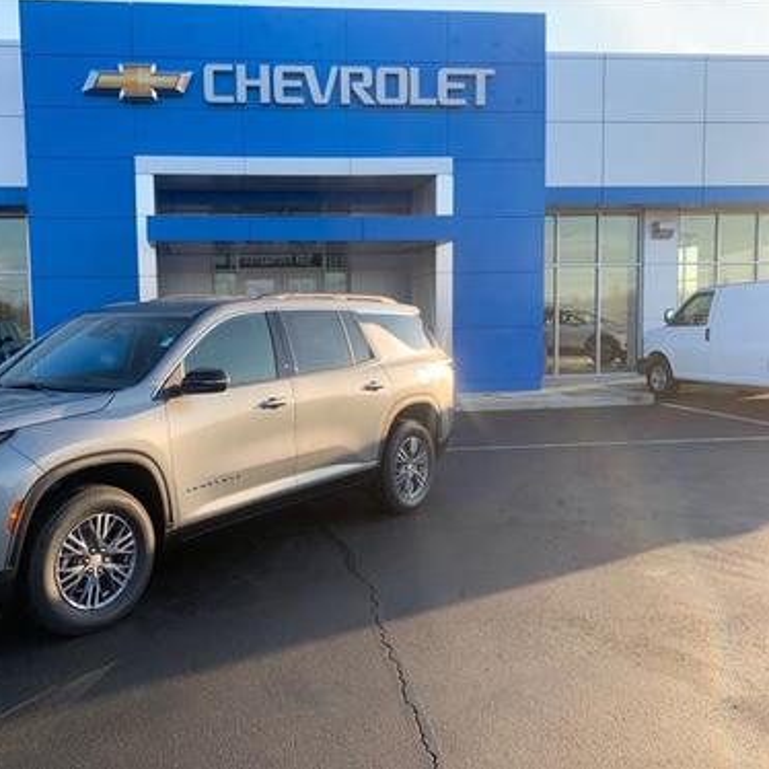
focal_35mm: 31
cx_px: 273
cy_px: 382
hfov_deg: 51.8
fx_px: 779
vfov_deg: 52.5
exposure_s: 1/419
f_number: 1.8
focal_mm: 4.25
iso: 25
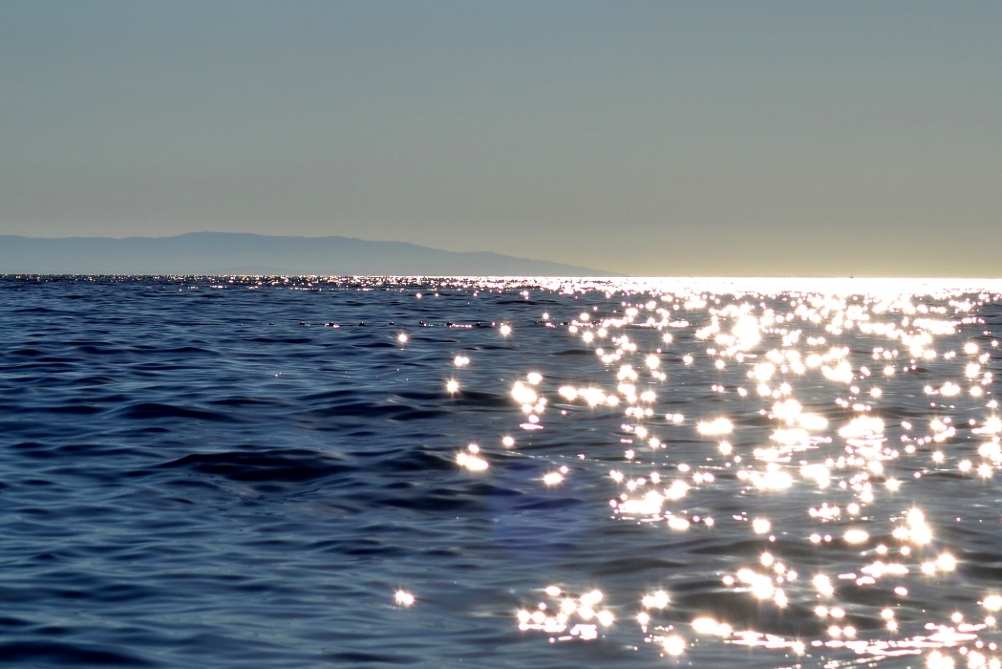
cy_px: 155
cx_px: 551
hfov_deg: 10.9
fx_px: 5262
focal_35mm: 189
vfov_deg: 7.3
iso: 100
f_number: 9
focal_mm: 70
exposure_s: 1/1250
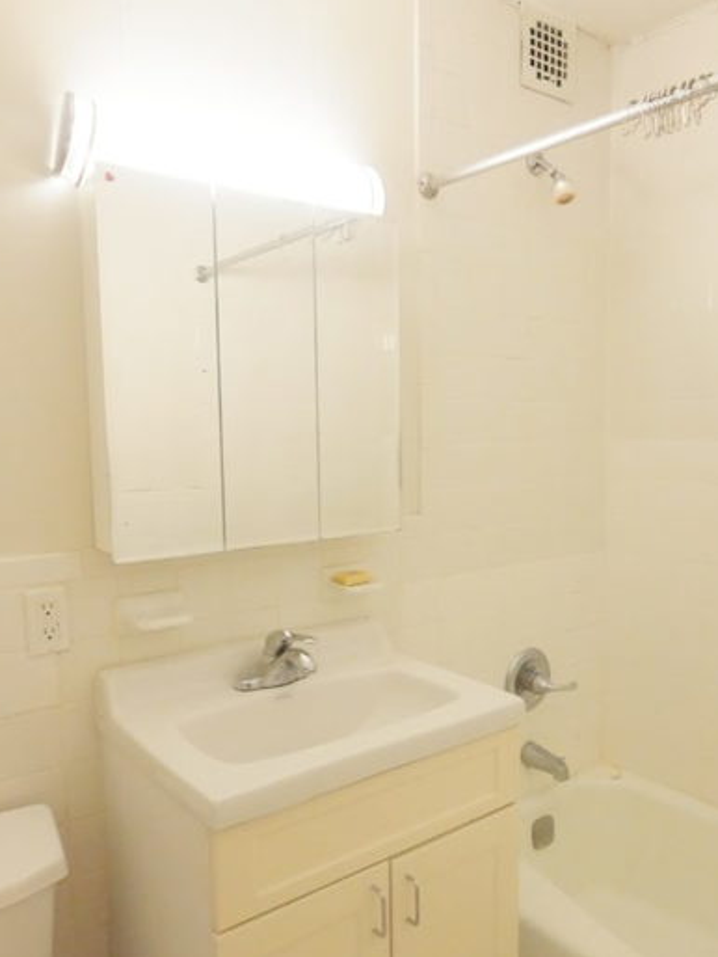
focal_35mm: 28
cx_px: 440
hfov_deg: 49.4
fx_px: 774
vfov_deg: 63.4
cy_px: 506
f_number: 6.3
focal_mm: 9
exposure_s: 1/60
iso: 1600
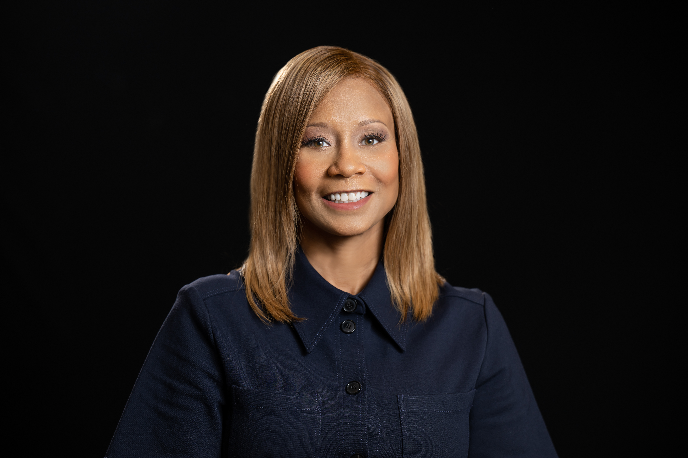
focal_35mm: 110
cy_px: 229
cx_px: 344
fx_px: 2102
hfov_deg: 18.6
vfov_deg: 12.5
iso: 100
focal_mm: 110
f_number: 3.2
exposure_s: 1/160
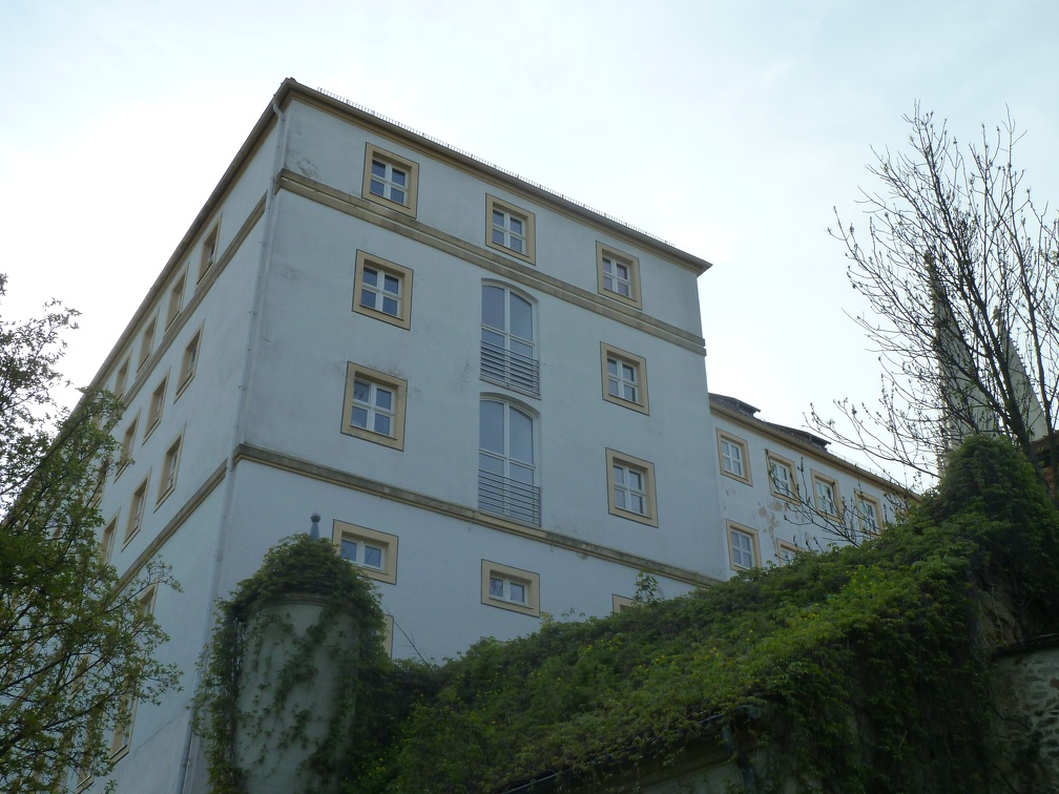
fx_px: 1224
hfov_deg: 46.8
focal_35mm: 40
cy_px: 397
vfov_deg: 36.0
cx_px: 530
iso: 125
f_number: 5
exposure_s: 1/400
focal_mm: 6.5
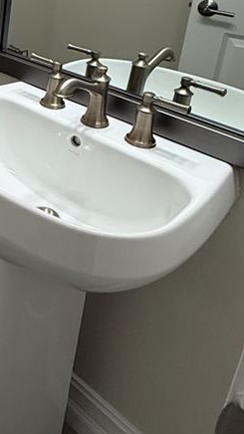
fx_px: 483
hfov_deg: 23.3
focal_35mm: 42
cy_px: 58
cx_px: -113
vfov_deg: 44.7
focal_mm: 2.22
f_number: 2.2
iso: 160
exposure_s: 1/120
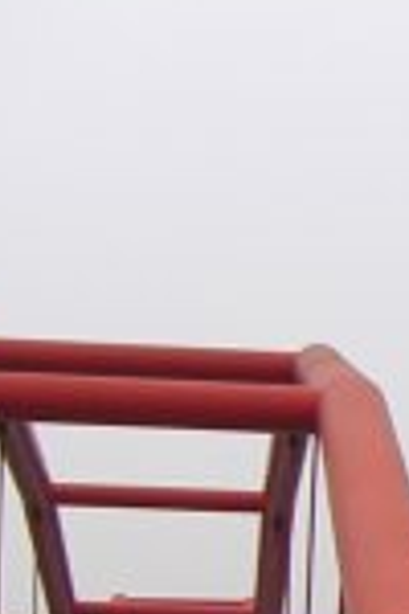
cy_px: 696
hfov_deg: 9.2
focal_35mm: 144
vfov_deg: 13.9
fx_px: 2454
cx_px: 706
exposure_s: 1/500
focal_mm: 5.1
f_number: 2.9
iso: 64
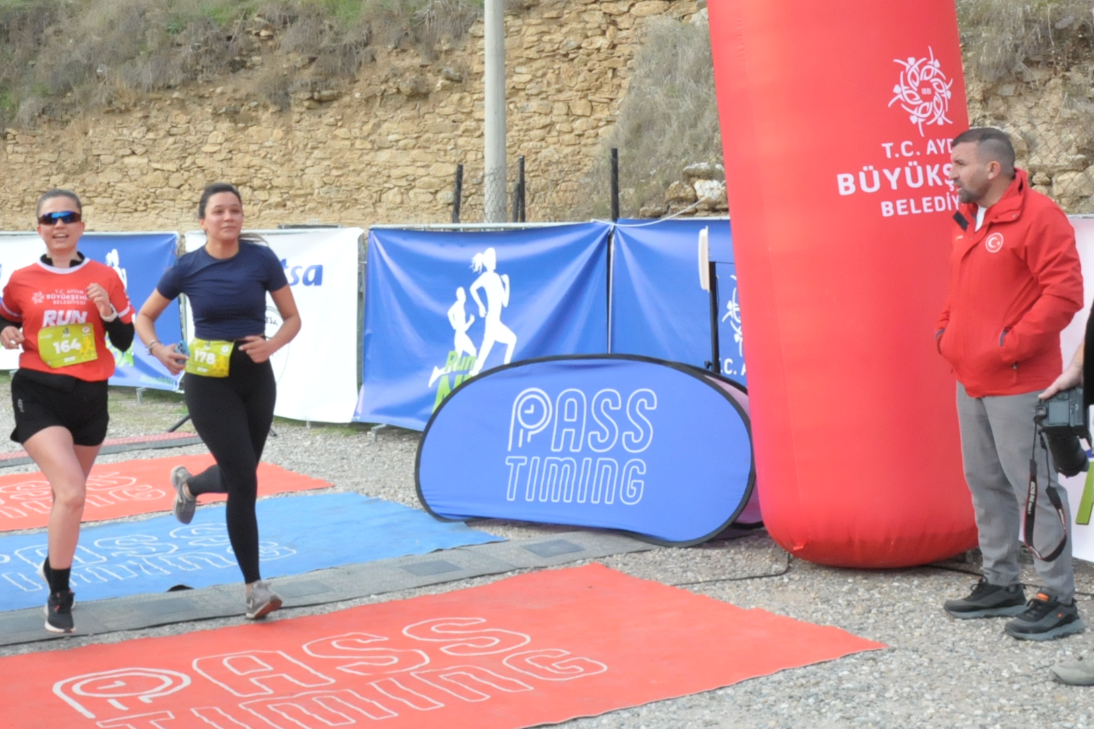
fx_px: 1945
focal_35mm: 64
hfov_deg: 30.9
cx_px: 275
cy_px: 180
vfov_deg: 21.1
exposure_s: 1/400
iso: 1250
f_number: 8
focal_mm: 22
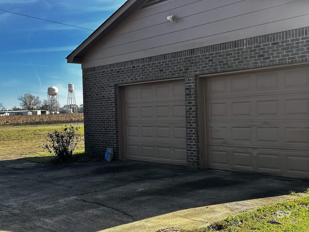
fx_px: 428
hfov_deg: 39.7
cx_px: 154
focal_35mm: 48
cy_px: 116
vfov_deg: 30.3
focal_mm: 6.86
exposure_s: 1/1414
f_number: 1.78
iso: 64
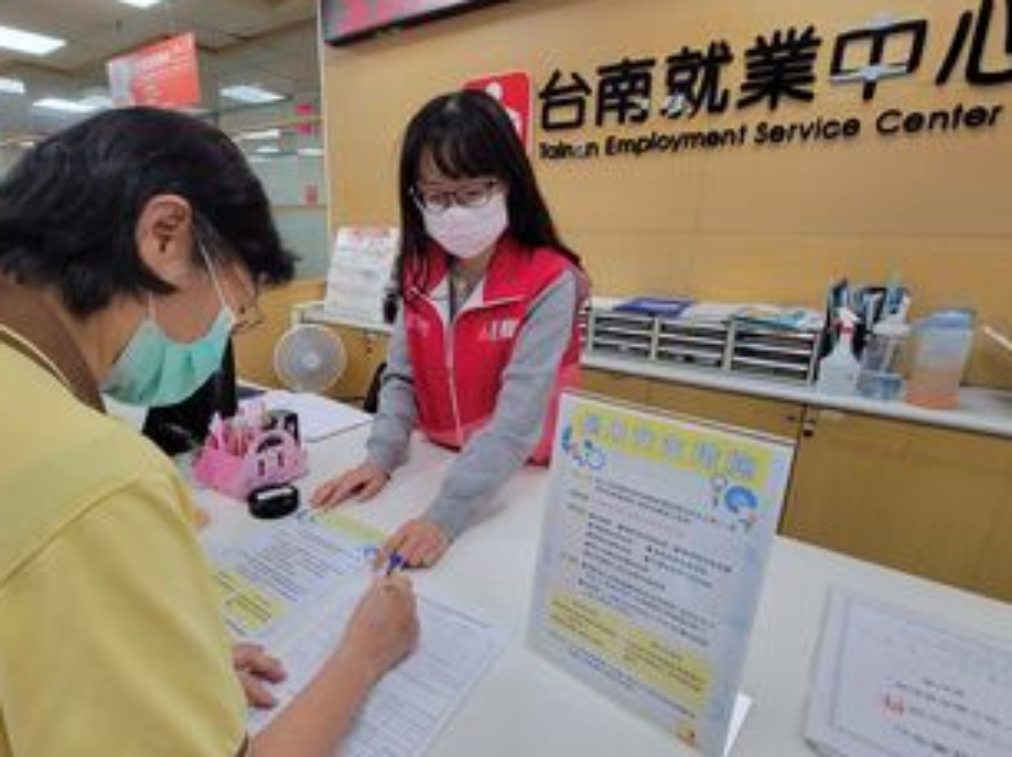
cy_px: 383
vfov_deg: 74.6
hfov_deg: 90.8
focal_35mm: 17
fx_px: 497
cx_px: 456
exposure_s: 1/60
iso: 125
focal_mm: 2.2
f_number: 2.2
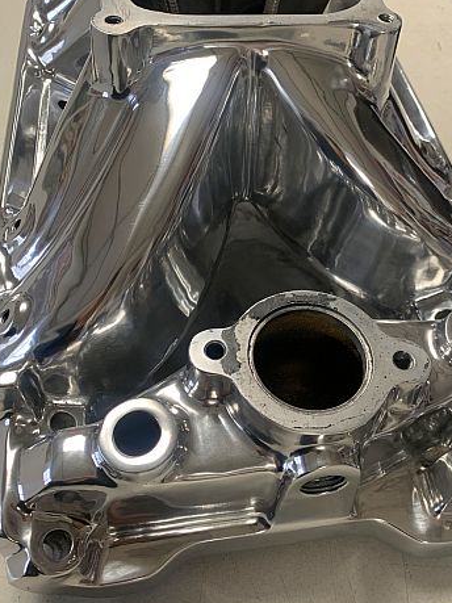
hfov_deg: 41.7
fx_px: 592
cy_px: 252
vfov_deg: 53.7
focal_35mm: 34
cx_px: 254
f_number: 1.8
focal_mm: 4.25
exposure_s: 1/60
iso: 160
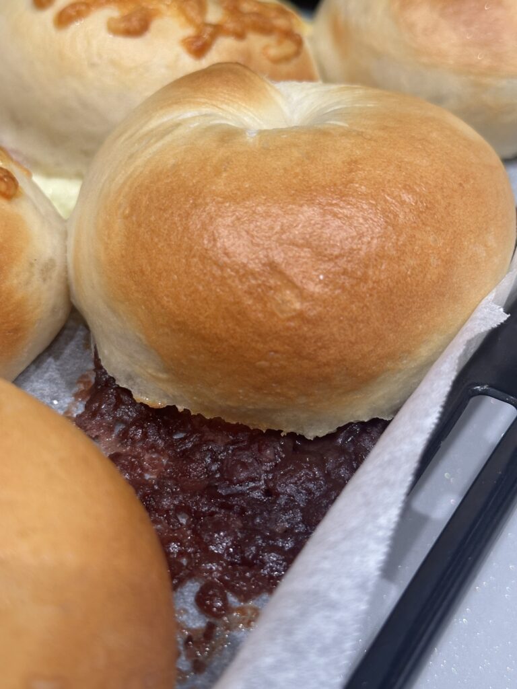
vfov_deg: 39.7
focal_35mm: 48
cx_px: 258
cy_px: 344
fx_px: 956
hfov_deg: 30.3
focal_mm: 6.86
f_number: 1.78
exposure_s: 1/50
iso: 200
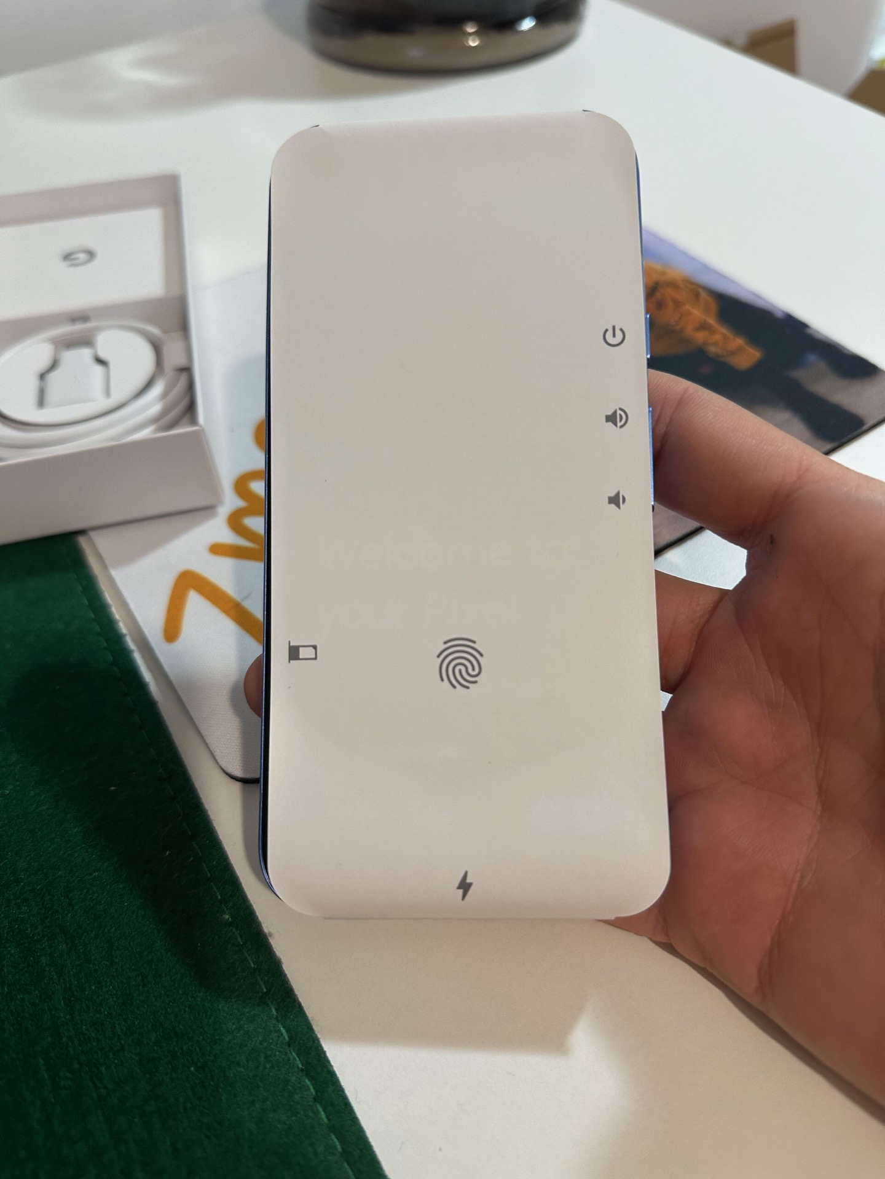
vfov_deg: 71.6
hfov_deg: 56.8
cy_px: 590
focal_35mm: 24
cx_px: 442
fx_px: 818
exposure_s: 1/100
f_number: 1.78
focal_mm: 6.86
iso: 160
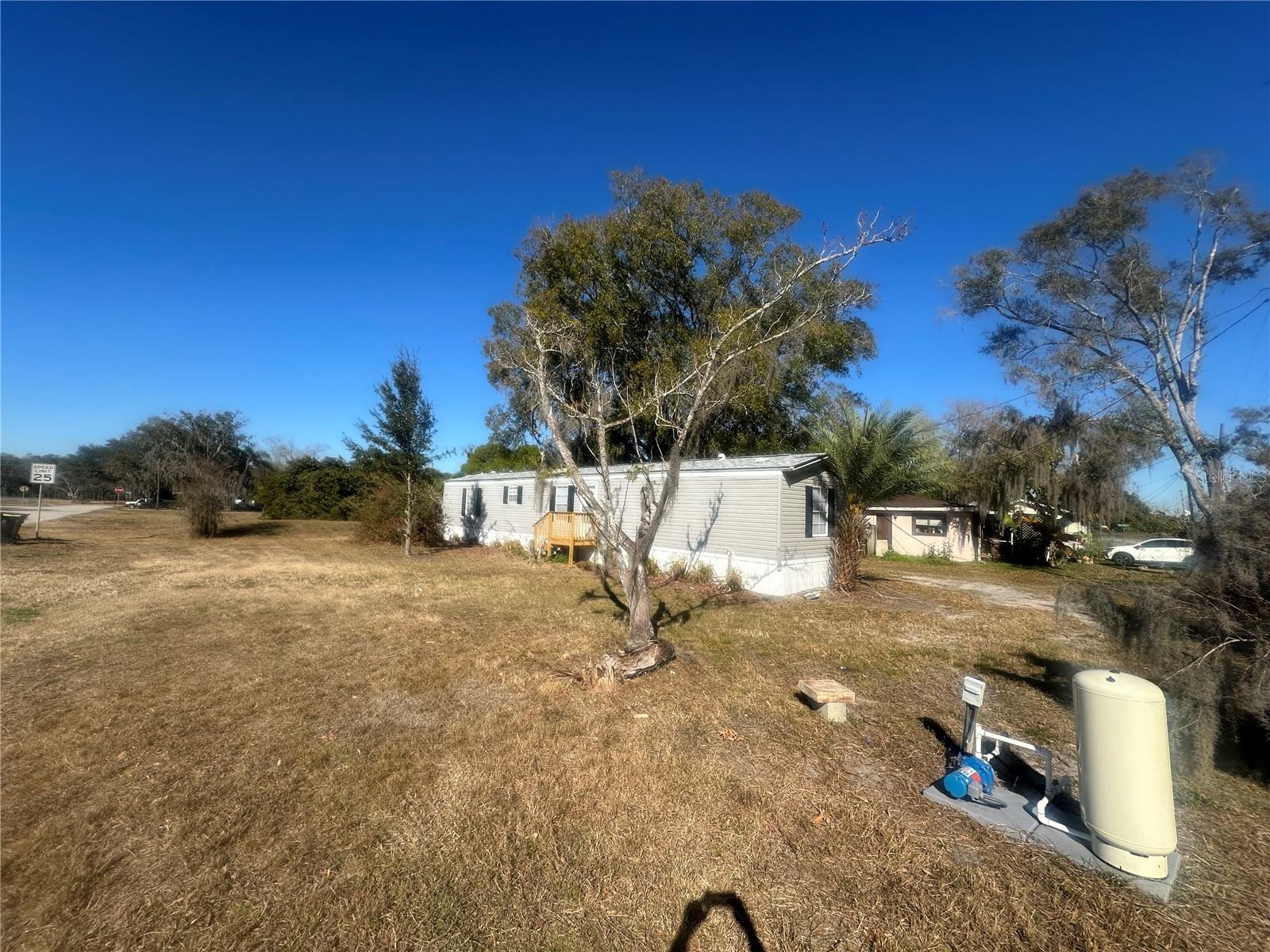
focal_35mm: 14
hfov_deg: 102.1
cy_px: 476
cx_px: 635
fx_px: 514
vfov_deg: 85.7
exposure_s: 1/2564
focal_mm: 2.22
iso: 50
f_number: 2.2
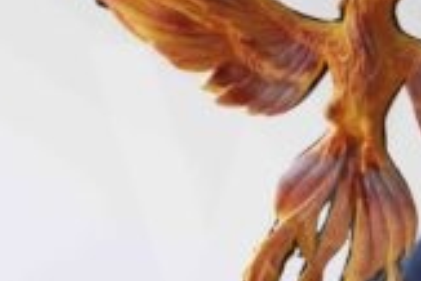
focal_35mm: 213
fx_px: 2493
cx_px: 664
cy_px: 75
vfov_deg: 6.5
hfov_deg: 9.3
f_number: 4
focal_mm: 50
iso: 800
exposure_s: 1/60
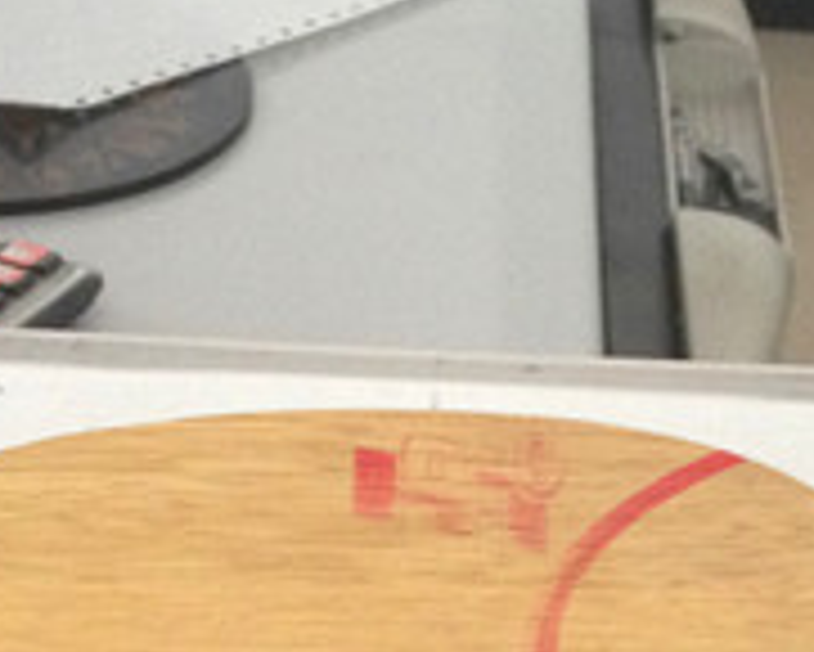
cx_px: 544
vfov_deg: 9.9
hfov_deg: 12.7
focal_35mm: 151
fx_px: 3640
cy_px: 962
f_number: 2.4
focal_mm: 4.28
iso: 160
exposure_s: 1/20
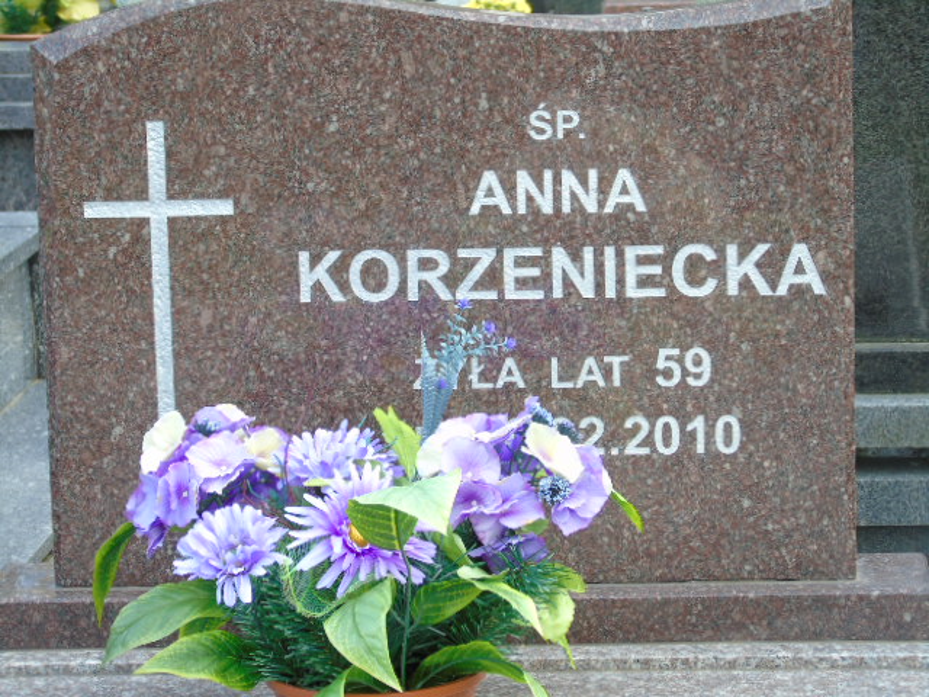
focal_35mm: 124
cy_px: 348
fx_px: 3328
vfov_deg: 12.0
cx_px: 464
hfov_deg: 15.9
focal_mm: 22
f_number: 4.6
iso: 80
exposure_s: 1/50
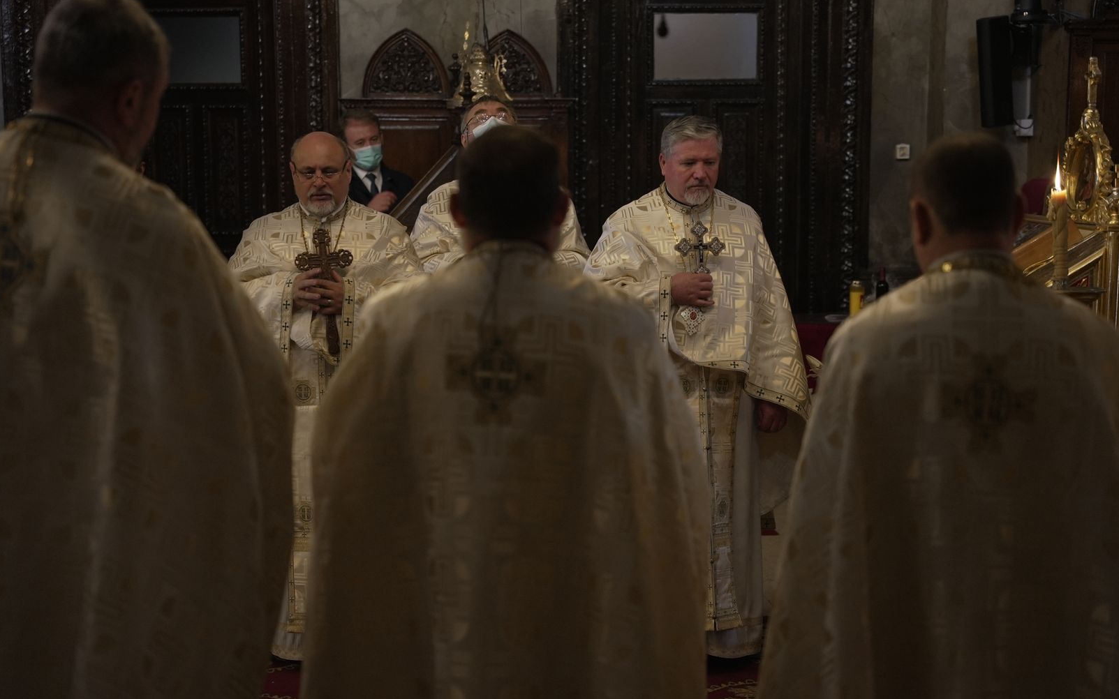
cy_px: 374
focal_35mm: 72
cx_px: 560
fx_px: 2196
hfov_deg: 28.6
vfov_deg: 18.1
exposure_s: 1/125
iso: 2500
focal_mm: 70
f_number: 2.8
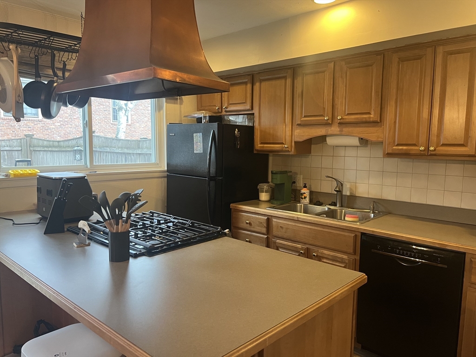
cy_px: 178
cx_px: 238
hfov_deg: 67.3
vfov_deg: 53.1
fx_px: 358
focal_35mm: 26
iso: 250
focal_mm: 5.7
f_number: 1.5
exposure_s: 1/60
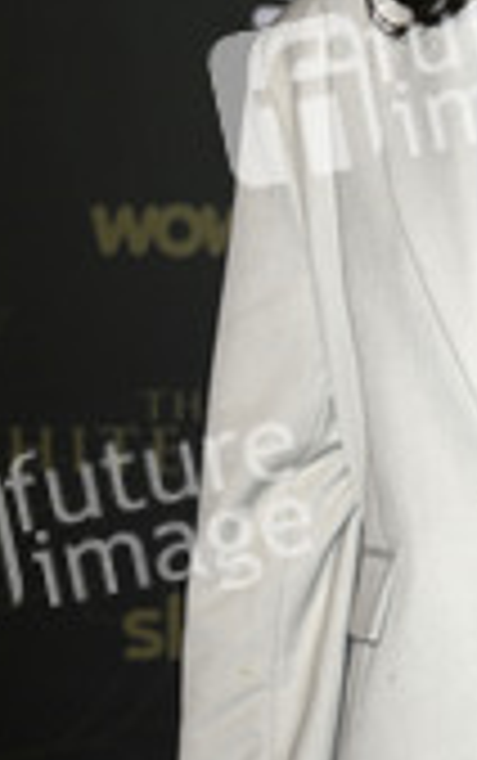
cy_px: 306
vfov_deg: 9.4
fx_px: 4606
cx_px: 572
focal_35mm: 222
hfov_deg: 5.9
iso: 800
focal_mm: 92
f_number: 5.3
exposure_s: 1/250
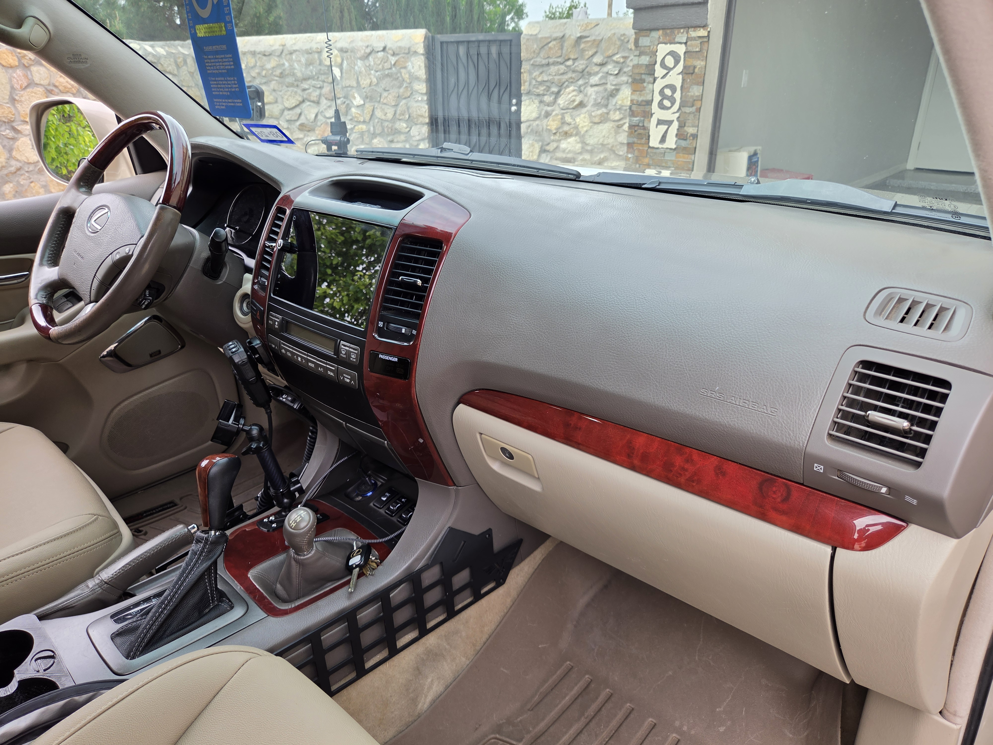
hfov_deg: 73.9
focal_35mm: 23
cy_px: 372
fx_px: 660
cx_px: 496
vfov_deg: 58.9
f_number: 1.8
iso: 50
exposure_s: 1/359
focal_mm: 5.4
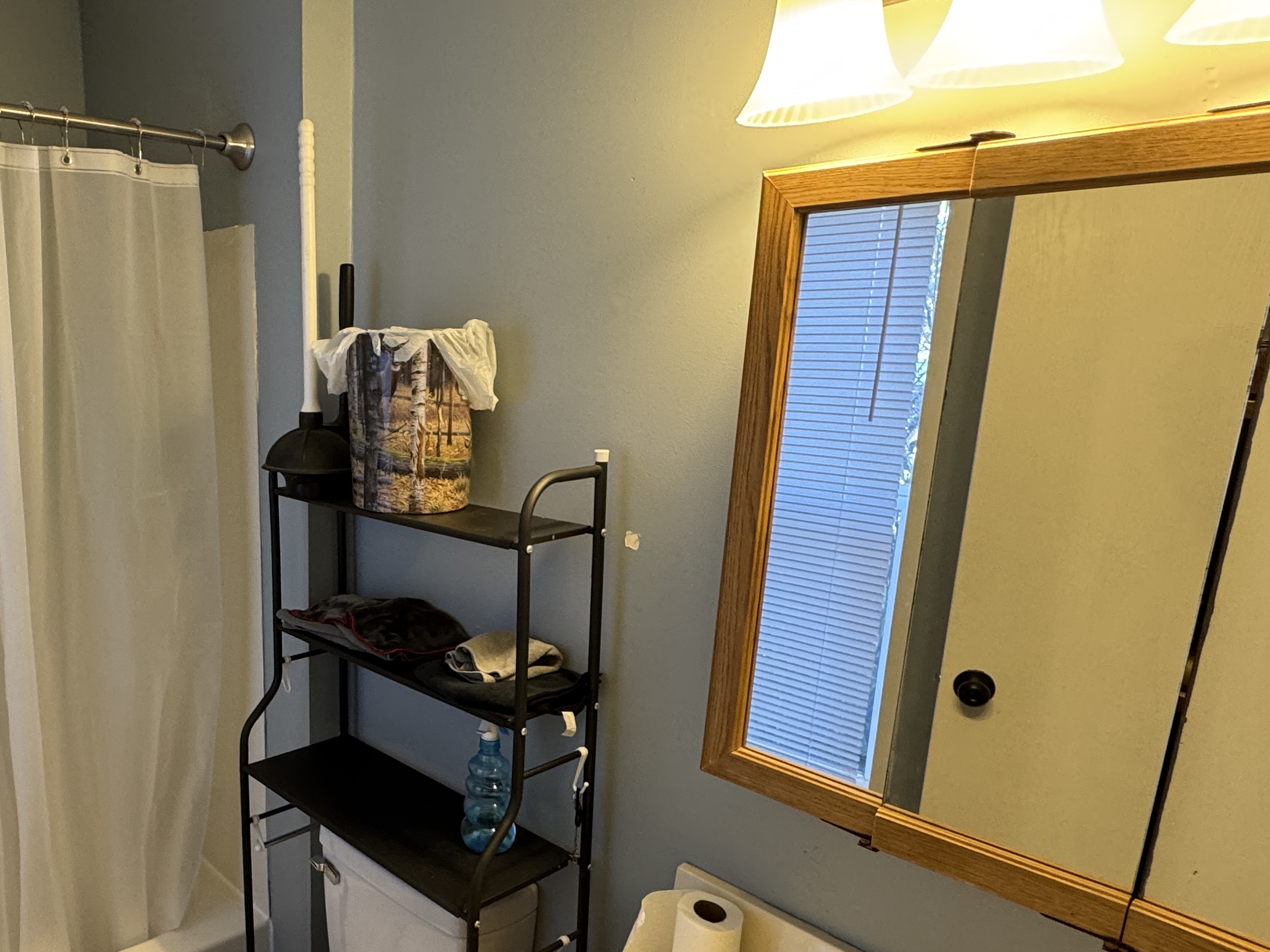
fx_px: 954
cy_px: 574
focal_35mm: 26
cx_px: 338
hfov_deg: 63.9
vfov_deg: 52.7
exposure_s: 1/60
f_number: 2.2
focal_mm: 2.22
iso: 200
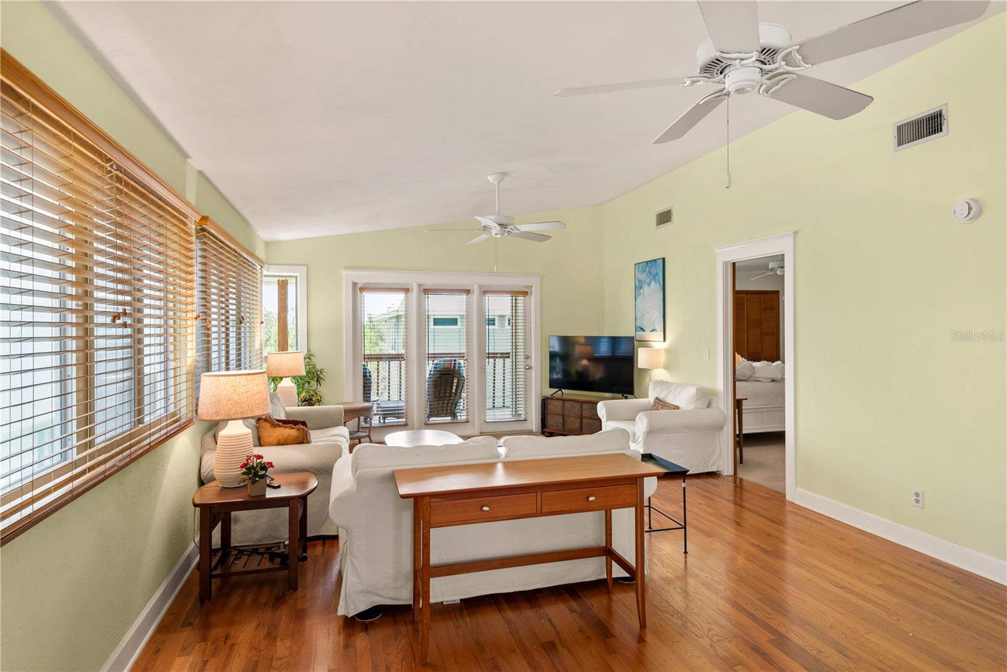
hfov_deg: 86.9
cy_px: 336
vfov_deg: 64.6
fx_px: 531
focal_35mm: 19
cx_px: 504
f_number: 8
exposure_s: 1/4
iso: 250
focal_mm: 19
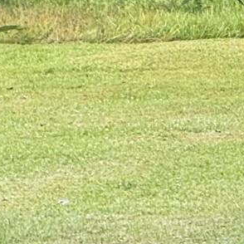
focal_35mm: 738
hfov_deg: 2.4
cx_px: 645
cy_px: -108
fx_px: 5885
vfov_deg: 2.4
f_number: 2.8
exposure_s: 1/106
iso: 64
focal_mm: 15.66
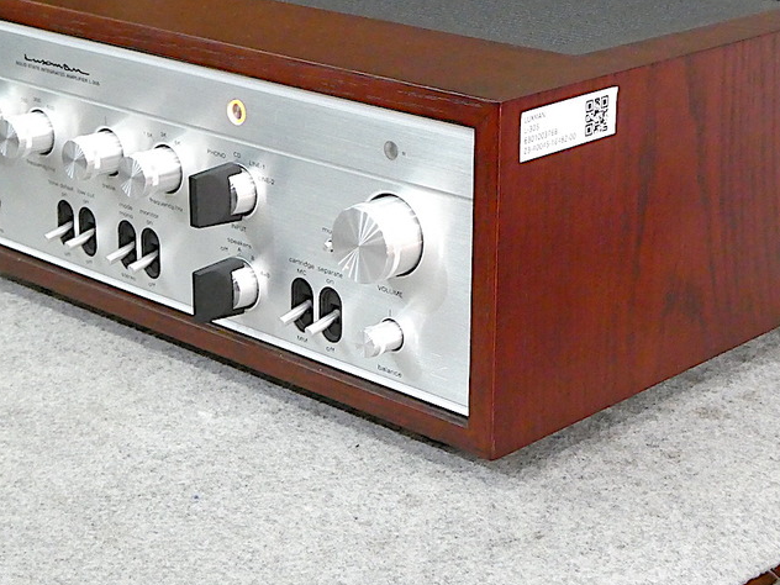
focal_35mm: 76
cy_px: 215
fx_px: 1713
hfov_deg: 25.7
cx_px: 384
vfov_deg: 19.3
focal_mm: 9
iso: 1600
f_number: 4.7
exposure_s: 1/40
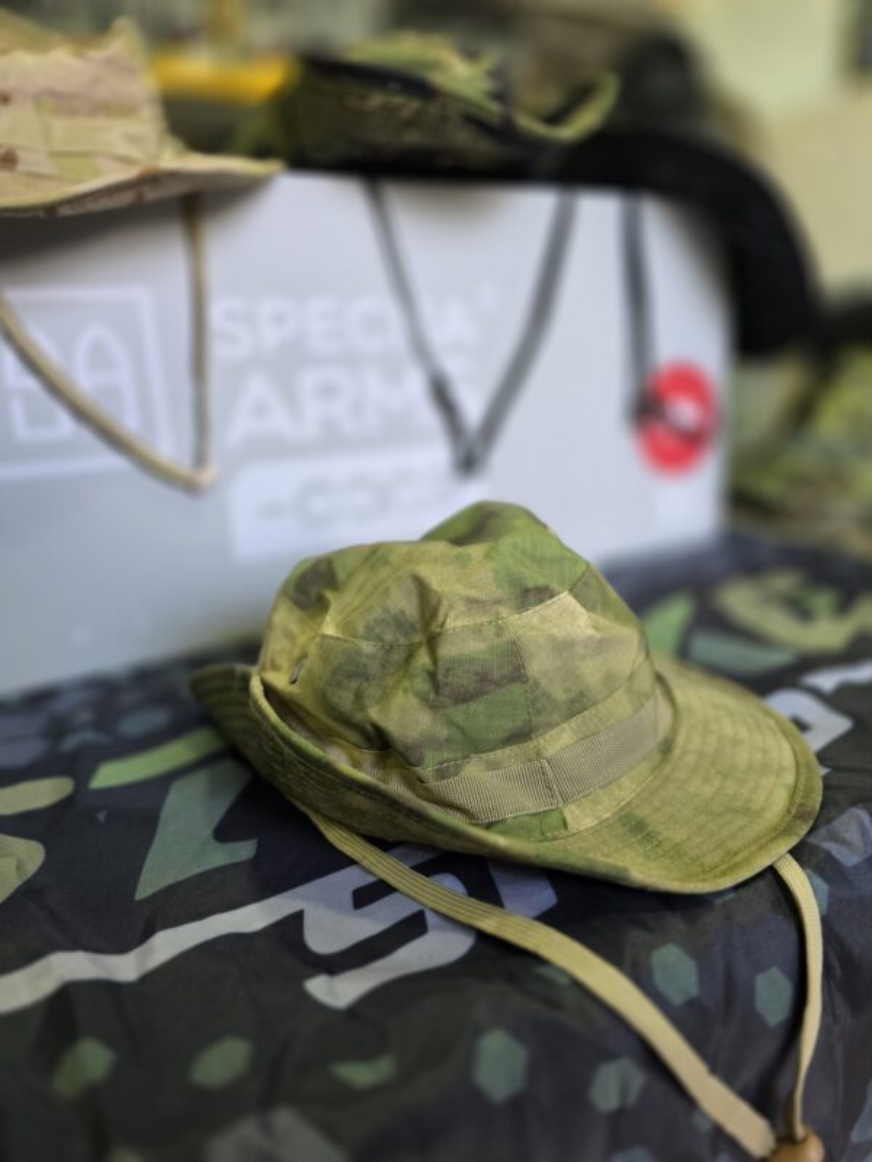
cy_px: 581
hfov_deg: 58.9
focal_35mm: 23
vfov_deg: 73.9
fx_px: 773
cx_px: 436
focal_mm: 6.3
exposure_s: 1/120
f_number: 1.7
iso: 200
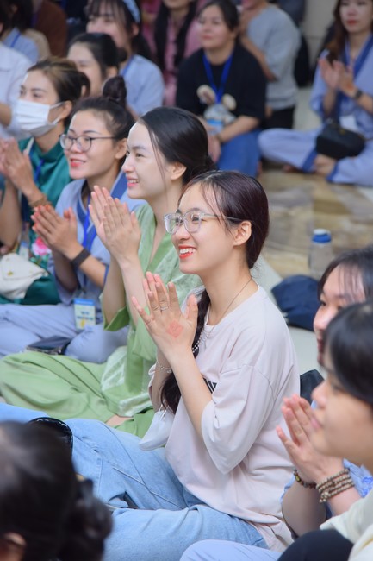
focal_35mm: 105
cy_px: 280
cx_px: 186
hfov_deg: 13.0
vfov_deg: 19.5
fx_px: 1633
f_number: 4.5
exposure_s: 1/125
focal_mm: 105
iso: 1250
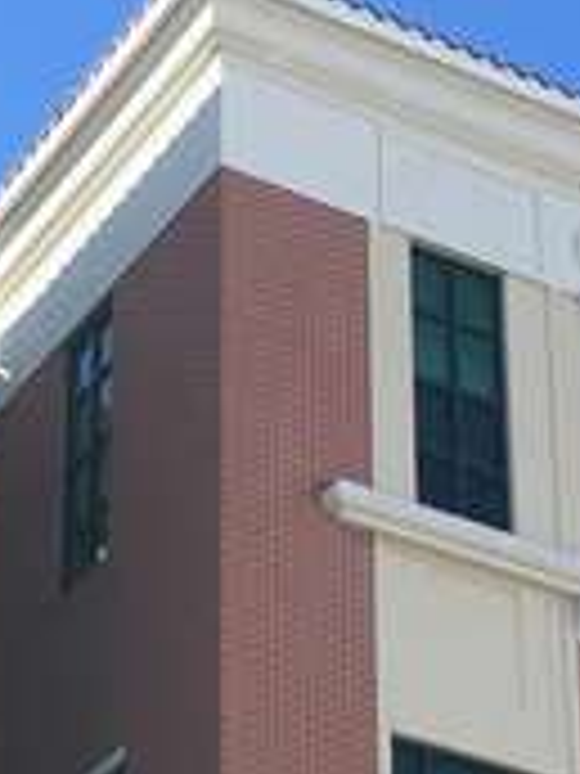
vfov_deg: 14.2
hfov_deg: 10.9
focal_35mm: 135
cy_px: 927
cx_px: -13
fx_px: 3016
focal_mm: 4.15
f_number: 2.2
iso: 25
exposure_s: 1/712
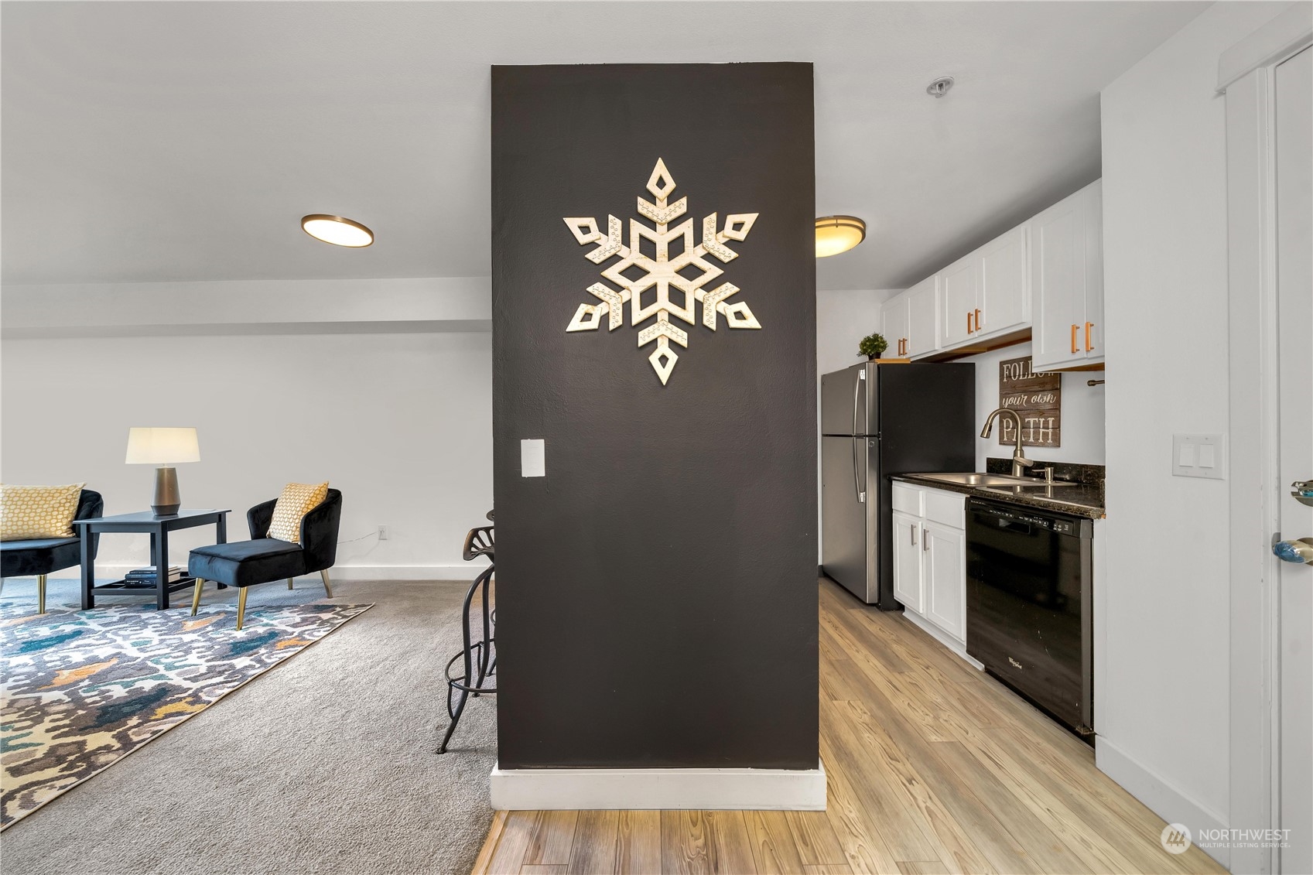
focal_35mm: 12
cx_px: 656
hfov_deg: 112.6
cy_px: 438
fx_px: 438
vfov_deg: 90.0
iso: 1000
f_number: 7.1
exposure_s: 1/8
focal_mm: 12
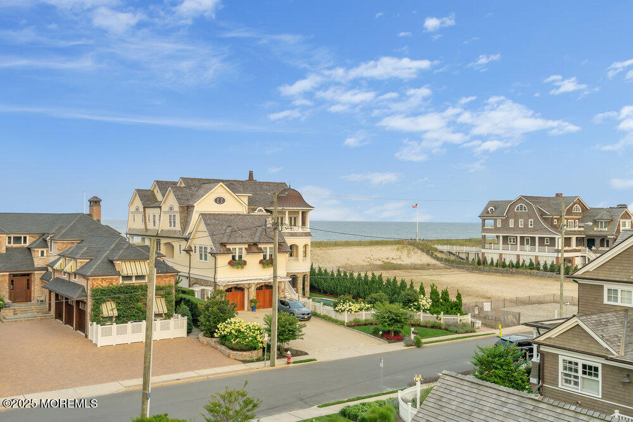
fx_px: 615
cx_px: 316
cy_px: 211
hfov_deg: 54.4
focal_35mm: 35
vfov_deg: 37.9
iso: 400
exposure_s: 1/80
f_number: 8
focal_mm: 35
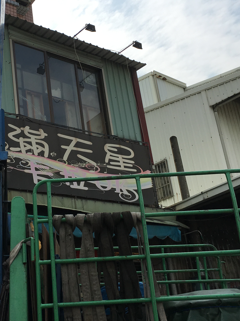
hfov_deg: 26.6
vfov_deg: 35.5
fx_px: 499
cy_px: 163
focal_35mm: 54
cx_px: 54
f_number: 2.2
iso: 25
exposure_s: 1/2024
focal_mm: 4.15
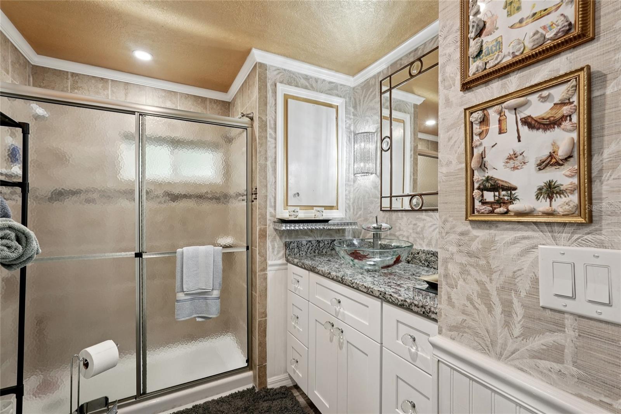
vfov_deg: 73.7
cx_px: 310
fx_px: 276
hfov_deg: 96.7
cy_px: 207
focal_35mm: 16
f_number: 8
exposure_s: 1/13
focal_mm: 16
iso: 400
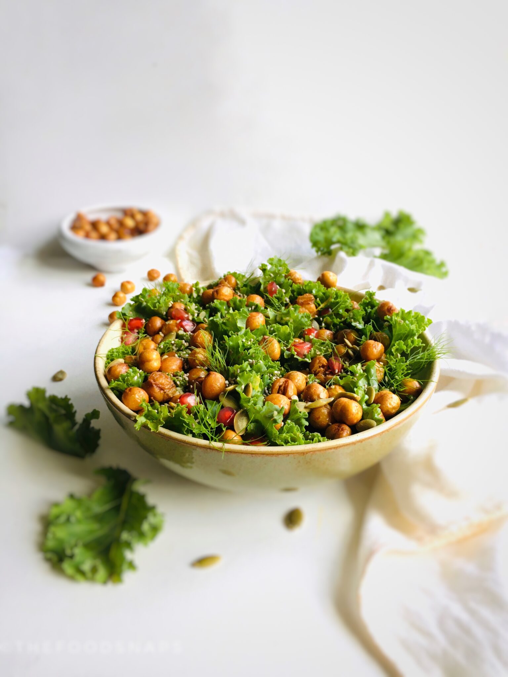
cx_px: 254
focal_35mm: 29
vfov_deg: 61.7
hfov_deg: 48.2
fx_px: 567
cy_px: 338
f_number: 2.2
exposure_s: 1/33
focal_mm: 4.15
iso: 32
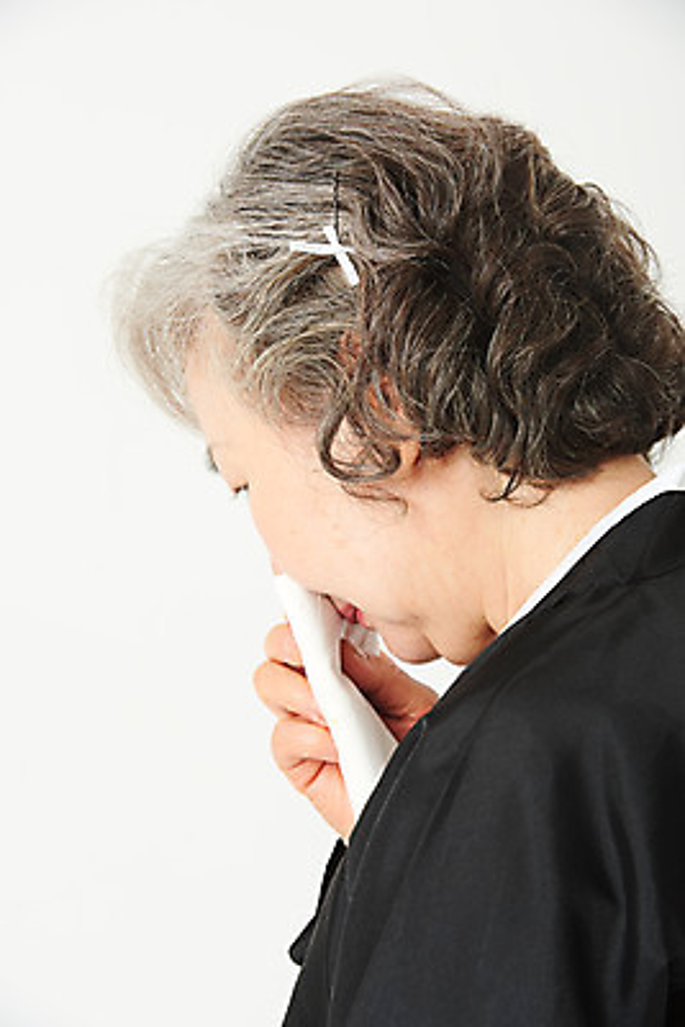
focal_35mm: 175
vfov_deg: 11.7
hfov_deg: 7.9
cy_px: 514
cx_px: 342
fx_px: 4990
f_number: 11
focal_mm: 175
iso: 100
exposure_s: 1/125
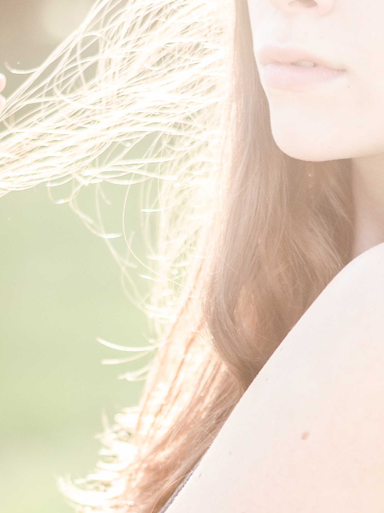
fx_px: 2855
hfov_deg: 7.7
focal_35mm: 193
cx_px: 305
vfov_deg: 10.2
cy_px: 418
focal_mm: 50
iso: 100
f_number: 2.2
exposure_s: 1/640
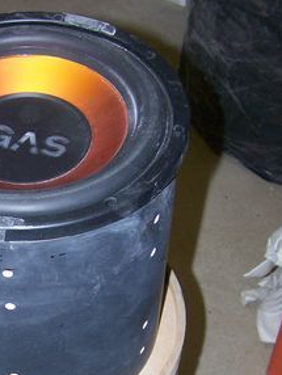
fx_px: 922
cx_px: 14
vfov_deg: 22.7
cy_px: 304
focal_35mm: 85
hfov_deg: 17.1
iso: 80
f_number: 2.8
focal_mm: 6.3
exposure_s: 1/60
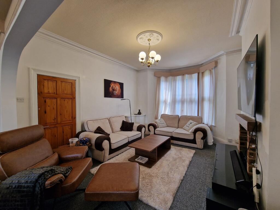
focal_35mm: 13
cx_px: 140
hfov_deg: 106.2
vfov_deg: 89.9
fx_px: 105
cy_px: 105
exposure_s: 1/50
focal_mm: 2.2
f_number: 2.2
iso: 100
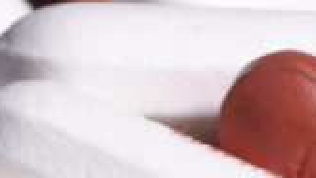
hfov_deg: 5.2
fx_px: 3454
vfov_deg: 3.0
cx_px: 266
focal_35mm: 412
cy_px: 177
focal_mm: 90
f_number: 32
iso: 100
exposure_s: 1/60
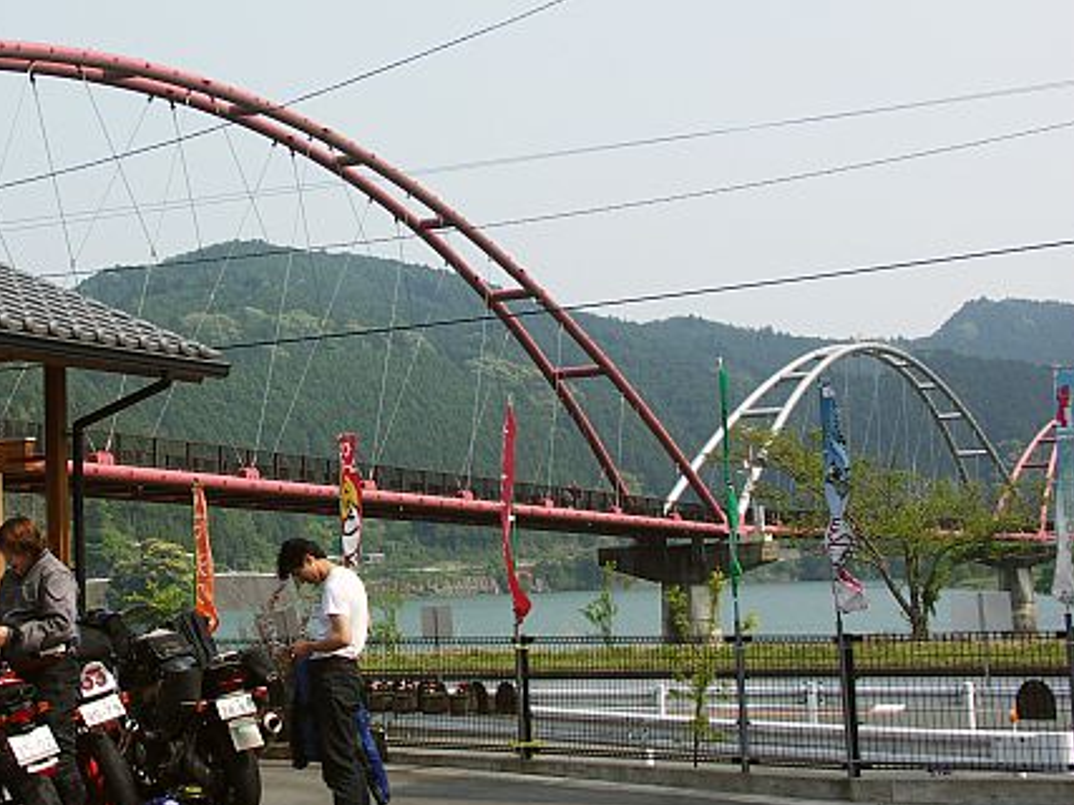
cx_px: 307
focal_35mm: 66
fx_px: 2047
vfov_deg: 22.2
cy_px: 319
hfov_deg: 29.1
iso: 50
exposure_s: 1/200
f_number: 6.3
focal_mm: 11.4
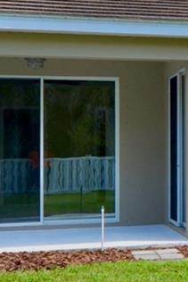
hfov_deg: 13.9
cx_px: 299
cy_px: 128
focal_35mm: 91
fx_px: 712
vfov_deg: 22.4
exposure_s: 1/250
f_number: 8
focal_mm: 12
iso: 140
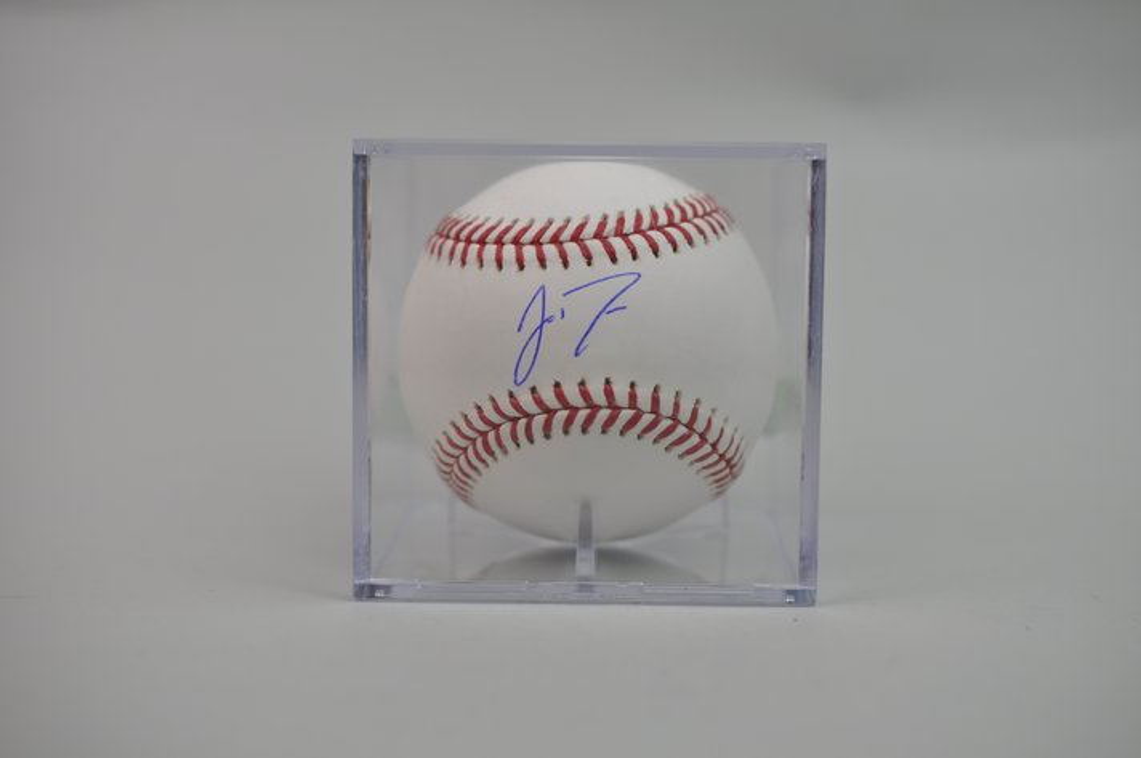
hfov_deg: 33.4
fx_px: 1899
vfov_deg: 22.6
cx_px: 570
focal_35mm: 60
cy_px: 379
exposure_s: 1/80
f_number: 4.5
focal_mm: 40
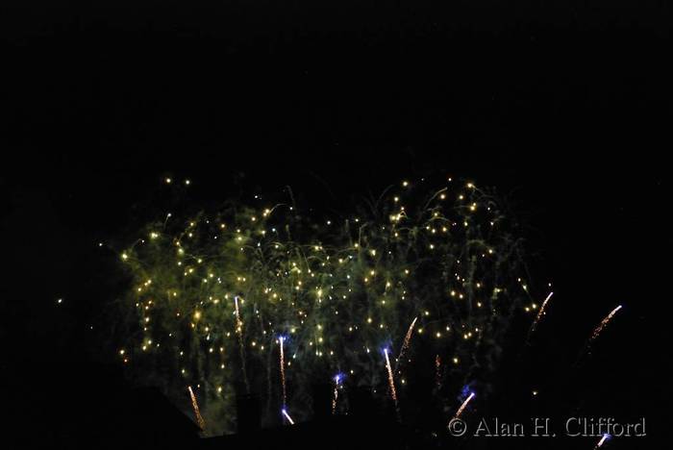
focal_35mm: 158
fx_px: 2947
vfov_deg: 8.7
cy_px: 225
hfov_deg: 13.0
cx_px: 336
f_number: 5.3
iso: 1600
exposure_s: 1/100
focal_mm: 105
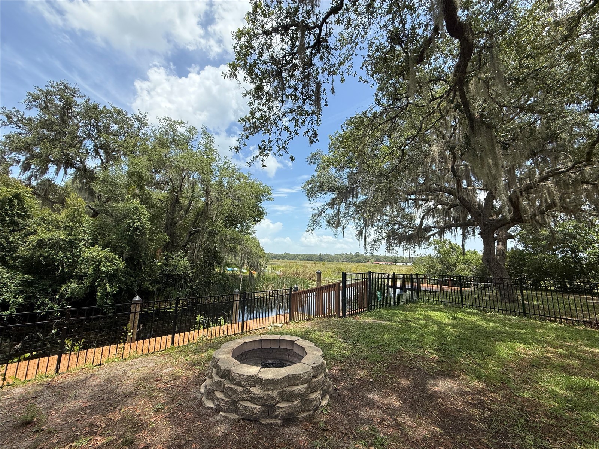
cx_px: 300
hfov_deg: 102.1
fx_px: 242
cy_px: 224
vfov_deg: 85.7
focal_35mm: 14
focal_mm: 2.22
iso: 50
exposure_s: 1/1464
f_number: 2.2
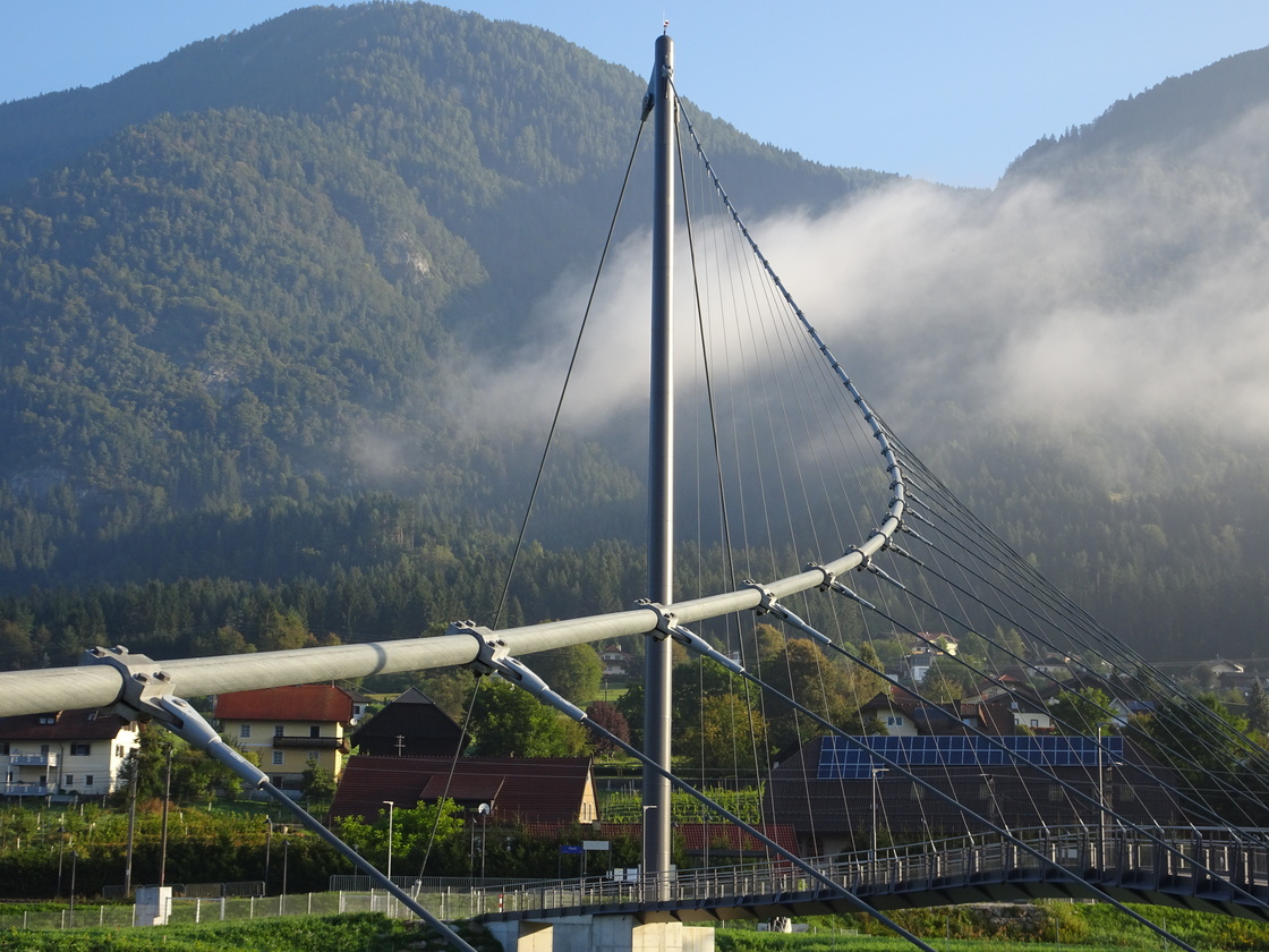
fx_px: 2200
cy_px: 476
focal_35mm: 60
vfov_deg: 24.4
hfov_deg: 32.2
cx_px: 634
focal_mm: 10.23
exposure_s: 1/200
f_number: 4.5
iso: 80
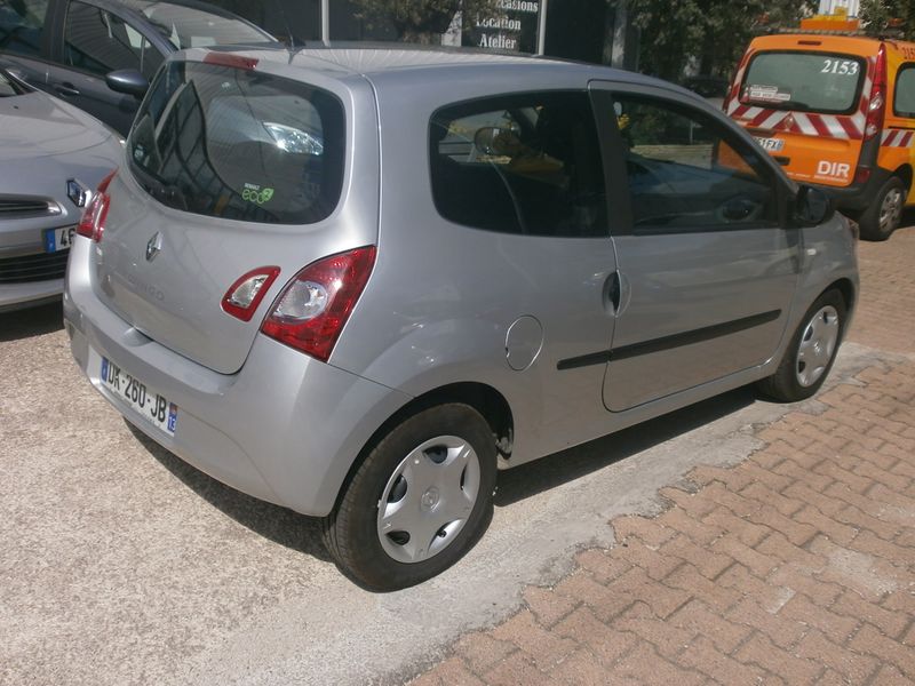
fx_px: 846
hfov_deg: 56.8
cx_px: 458
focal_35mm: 32
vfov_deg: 44.2
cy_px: 343
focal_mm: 5.8
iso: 100
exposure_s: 1/250
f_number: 11
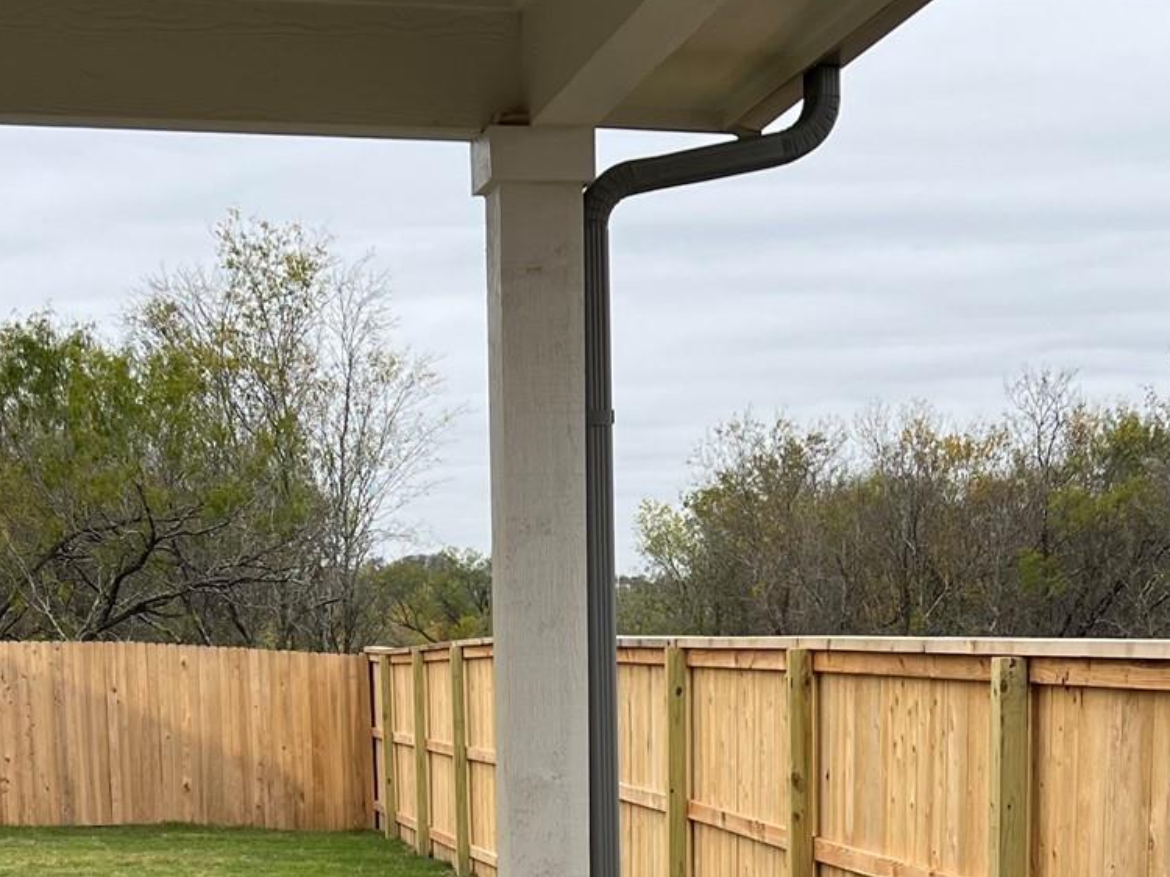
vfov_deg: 19.4
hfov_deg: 27.4
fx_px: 2399
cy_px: 1080
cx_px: 591
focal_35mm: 71
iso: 50
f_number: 1.5
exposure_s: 1/1412
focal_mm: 5.7
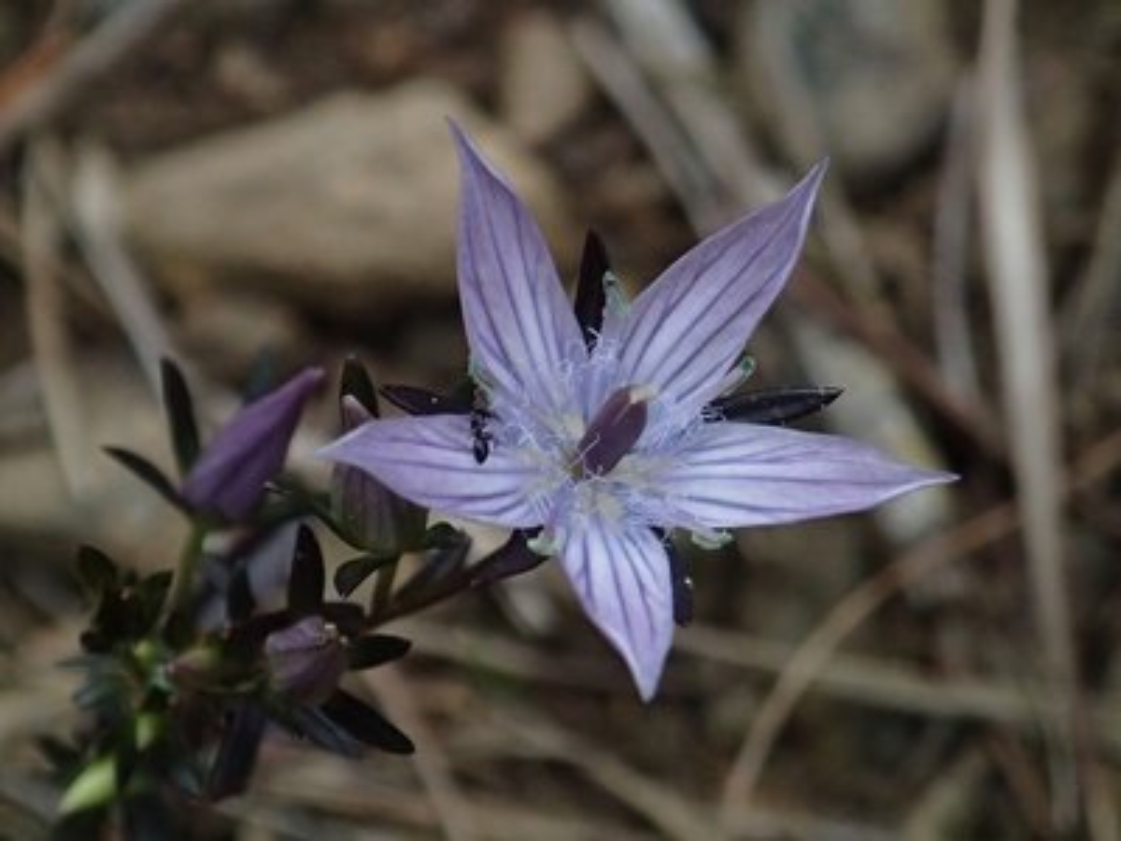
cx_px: 560
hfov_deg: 19.6
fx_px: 3238
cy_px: 420
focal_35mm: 100
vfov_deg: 14.8
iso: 800
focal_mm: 18
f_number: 4.9
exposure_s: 1/320
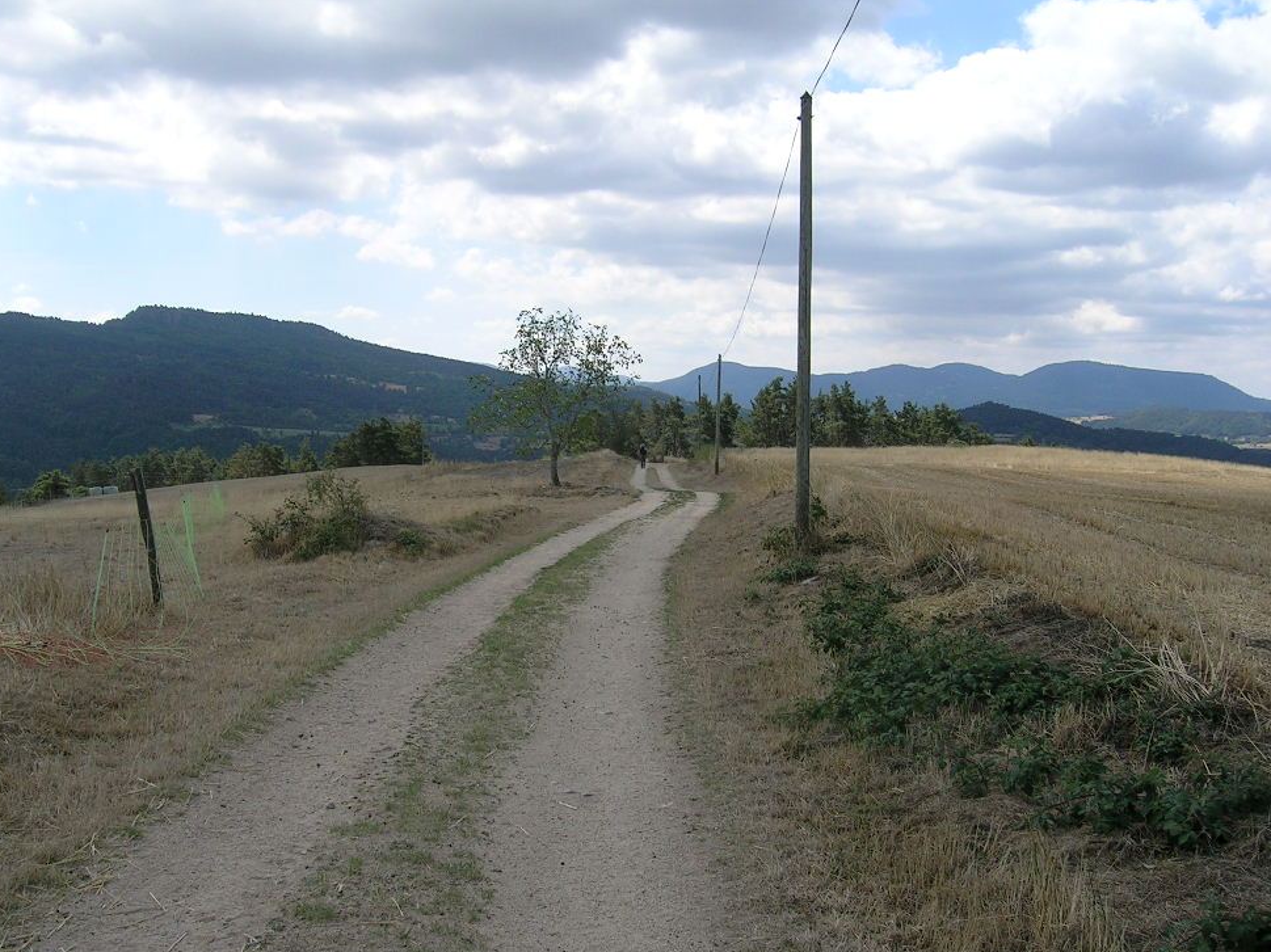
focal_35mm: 37
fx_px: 1358
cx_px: 641
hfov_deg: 50.2
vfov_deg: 38.6
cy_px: 501
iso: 50
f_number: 4.8
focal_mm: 5.4
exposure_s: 1/390
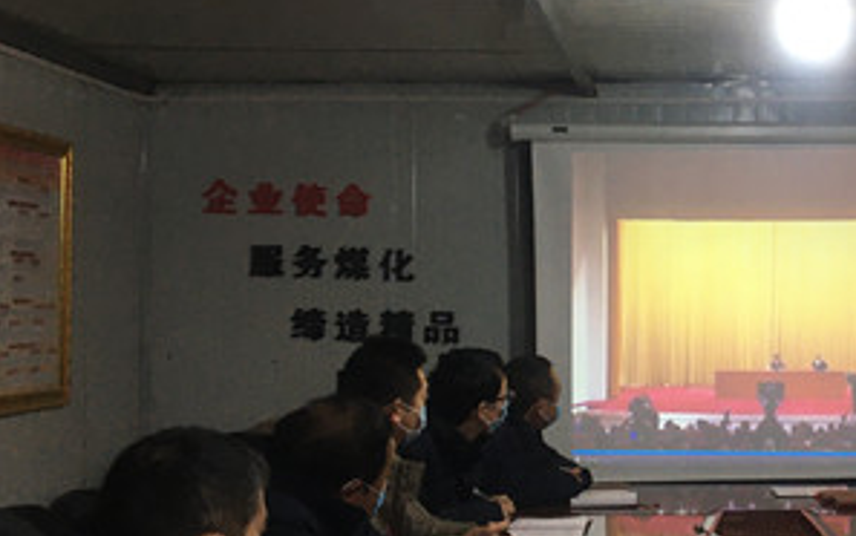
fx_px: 1447
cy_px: 340
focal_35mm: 62
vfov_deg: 20.9
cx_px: 813
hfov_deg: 31.0
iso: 32
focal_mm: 4.15
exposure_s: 1/33
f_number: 2.2
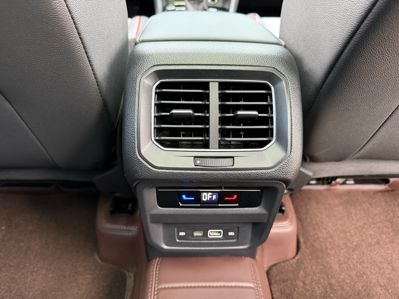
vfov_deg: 56.8
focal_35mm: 24
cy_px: 150
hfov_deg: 71.6
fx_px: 277
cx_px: 200
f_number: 1.78
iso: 400
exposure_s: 1/60
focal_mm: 6.76
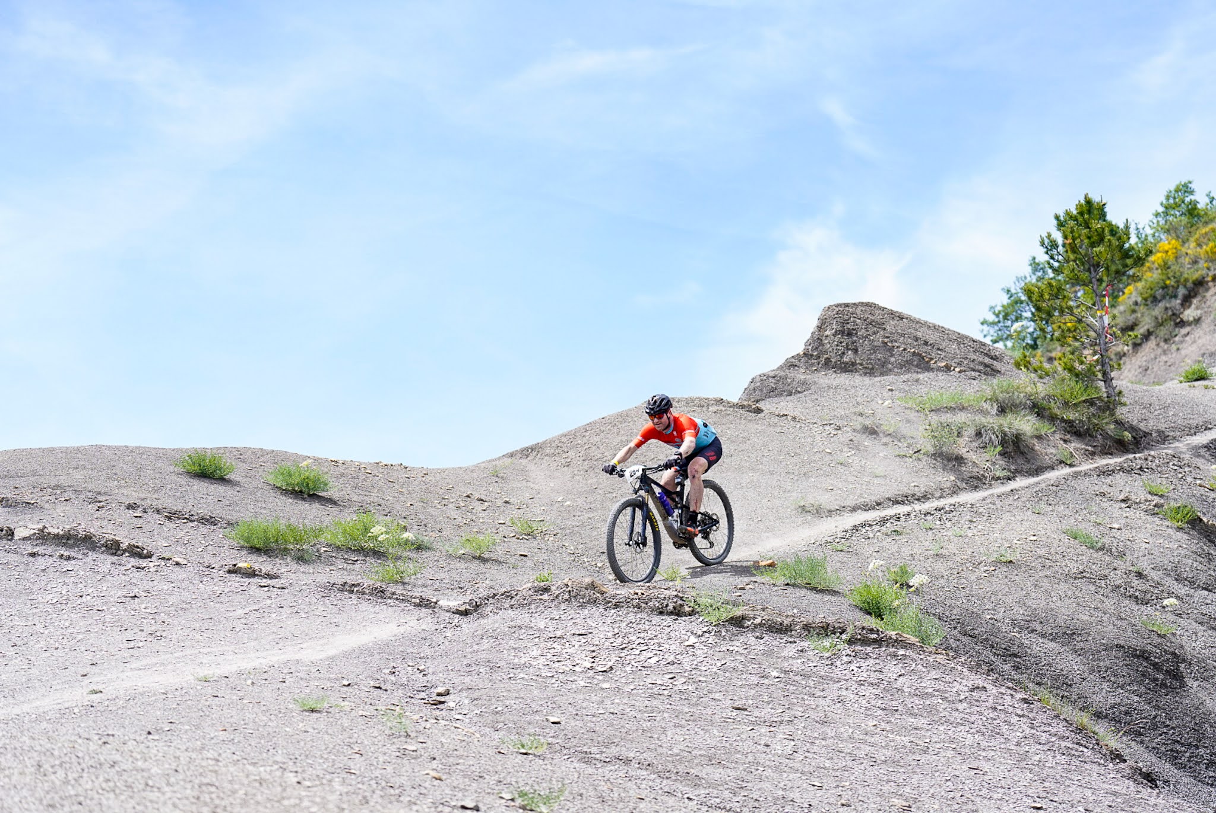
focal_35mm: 70
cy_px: 406
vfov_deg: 19.5
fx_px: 2366
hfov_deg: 28.8
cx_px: 608
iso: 320
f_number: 3.2
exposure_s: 1/2500
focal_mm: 70
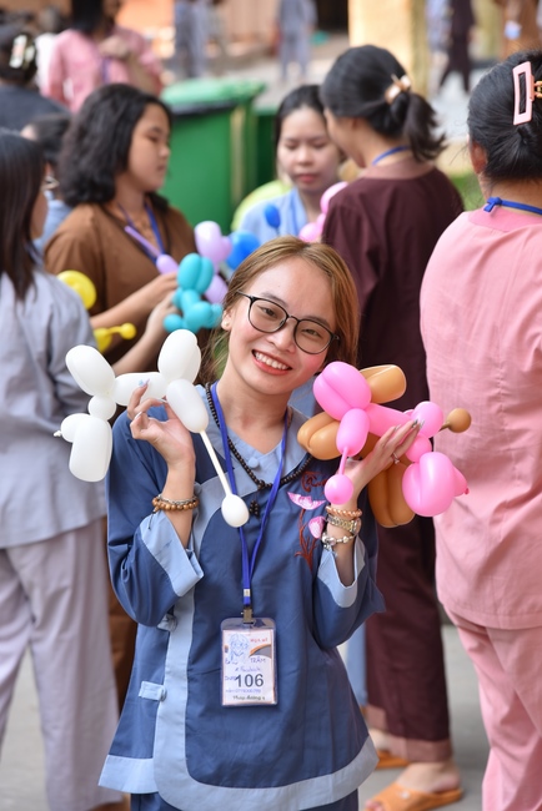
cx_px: 271
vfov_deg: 18.6
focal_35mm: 110
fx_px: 2481
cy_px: 406
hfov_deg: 12.5
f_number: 5
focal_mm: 110
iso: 125
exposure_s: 1/125
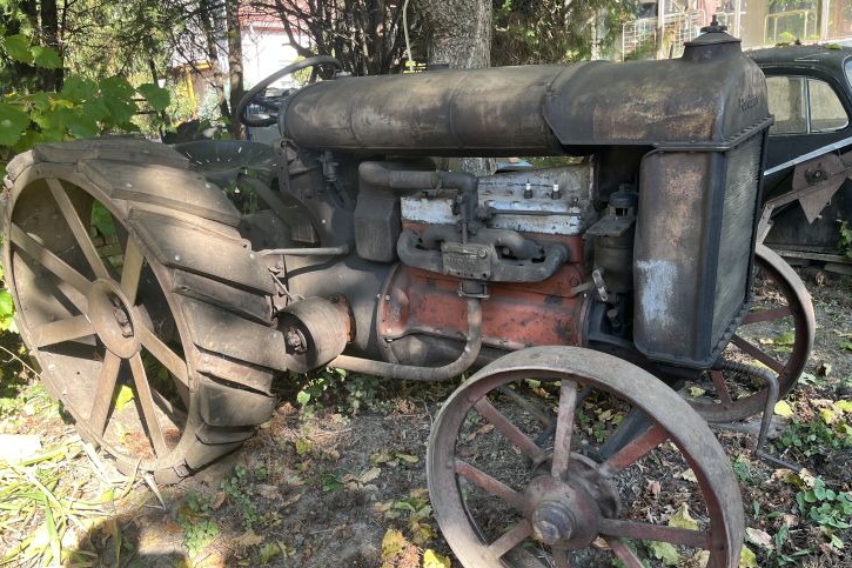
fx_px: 662
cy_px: 315
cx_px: 420
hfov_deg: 65.5
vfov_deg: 46.3
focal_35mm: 28
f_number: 1.6
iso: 50
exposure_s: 1/170
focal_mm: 5.1
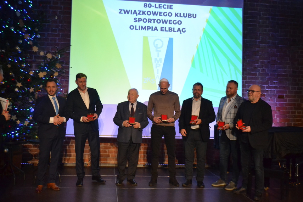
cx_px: 152
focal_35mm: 44
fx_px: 366
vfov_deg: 30.8
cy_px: 101
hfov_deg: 45.0
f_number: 4.5
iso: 3200
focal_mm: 29
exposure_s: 1/160
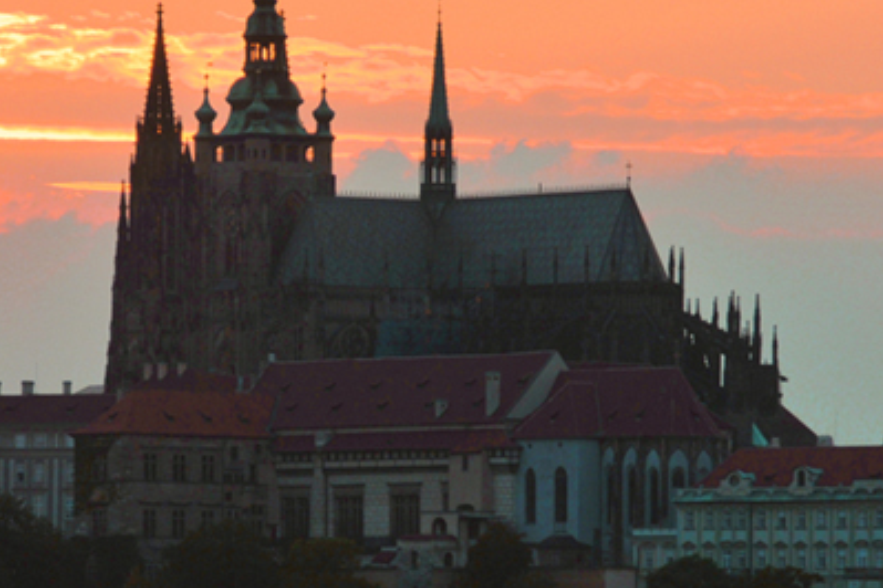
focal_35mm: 406
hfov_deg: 5.1
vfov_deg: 3.4
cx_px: 221
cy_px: 267
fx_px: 9957
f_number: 7.1
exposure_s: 1/320
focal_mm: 120
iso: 320
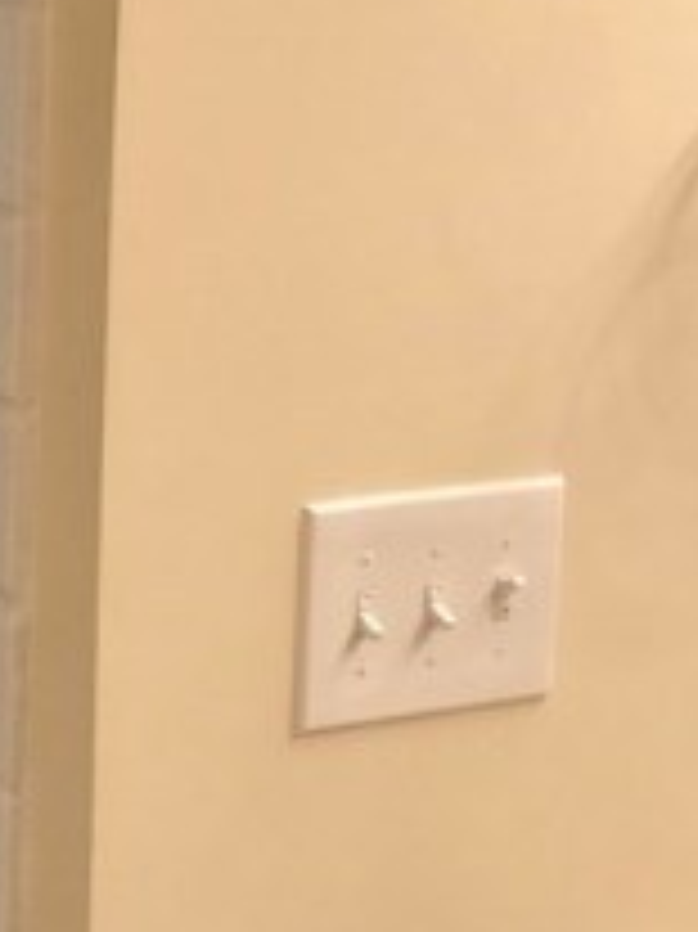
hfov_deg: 13.4
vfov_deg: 18.8
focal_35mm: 104
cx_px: -356
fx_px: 2799
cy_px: 648
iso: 40
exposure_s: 1/24
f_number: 1.8
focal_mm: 3.99
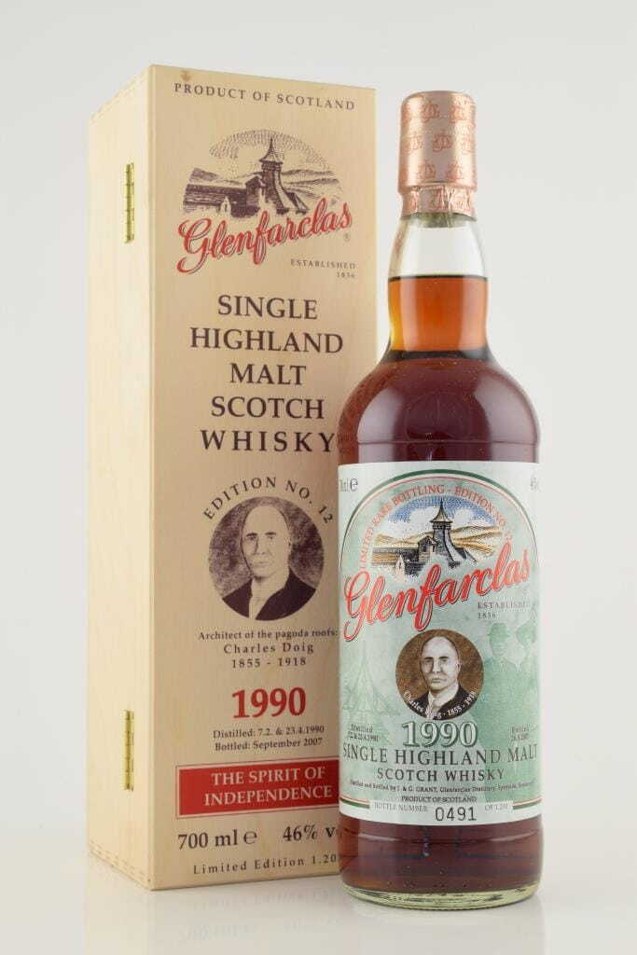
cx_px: 318
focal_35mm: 60
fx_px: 1592
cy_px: 478
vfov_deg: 33.4
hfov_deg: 22.6
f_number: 10
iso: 100
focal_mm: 40
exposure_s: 1/15
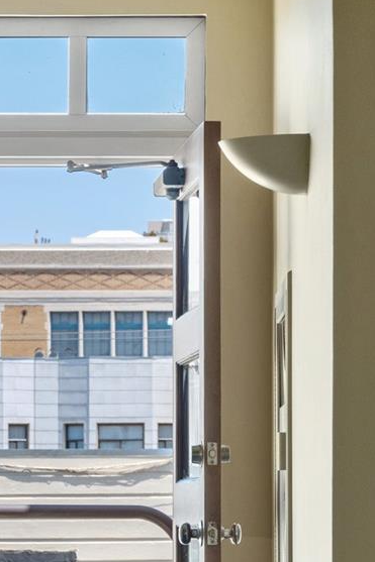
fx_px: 3533
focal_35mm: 226
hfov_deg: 6.1
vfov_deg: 9.1
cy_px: 521
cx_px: 195
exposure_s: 1/40
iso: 400
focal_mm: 84
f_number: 11
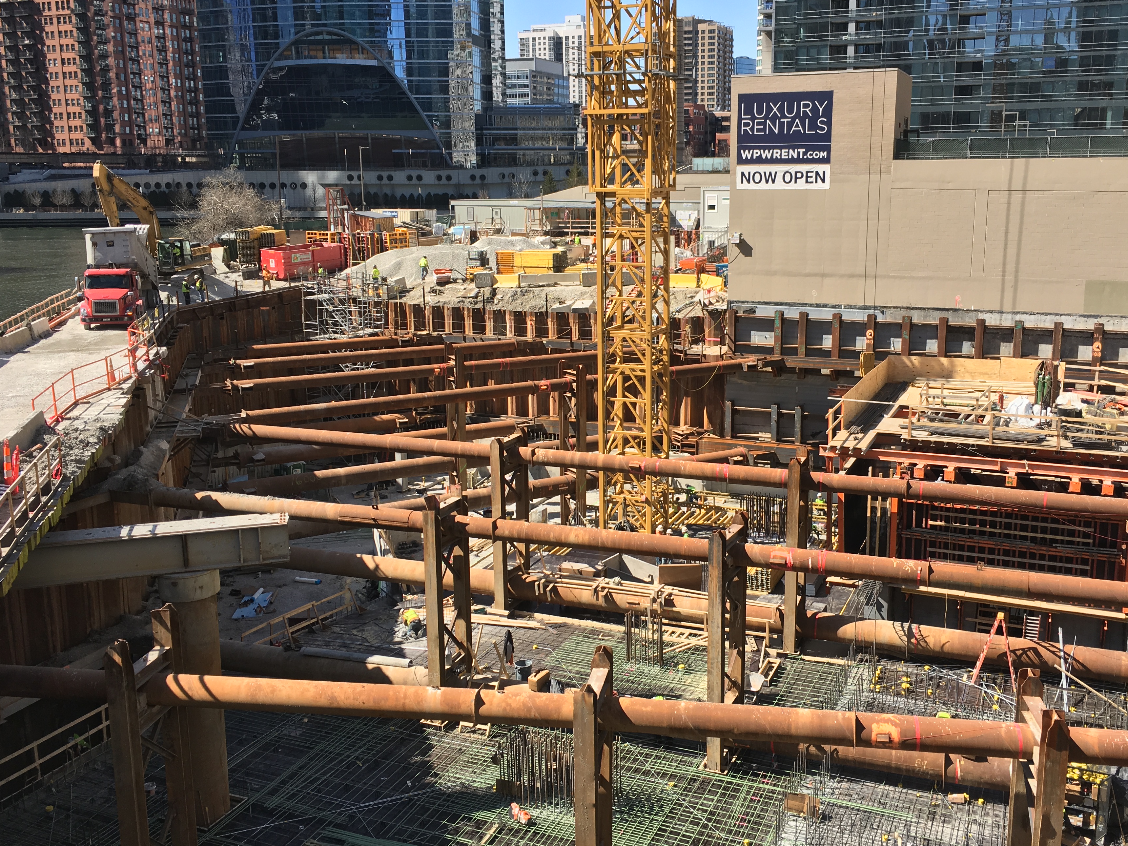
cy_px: 408
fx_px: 1108
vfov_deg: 41.8
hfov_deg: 53.8
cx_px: 634
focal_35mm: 34
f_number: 2.2
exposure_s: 1/974
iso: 25
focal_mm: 4.15
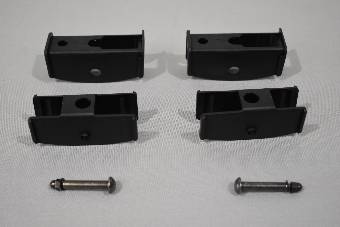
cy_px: 114
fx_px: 538
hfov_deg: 35.1
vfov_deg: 23.8
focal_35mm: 57
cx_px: 170
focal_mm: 38
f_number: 4.8
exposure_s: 1/160
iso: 800
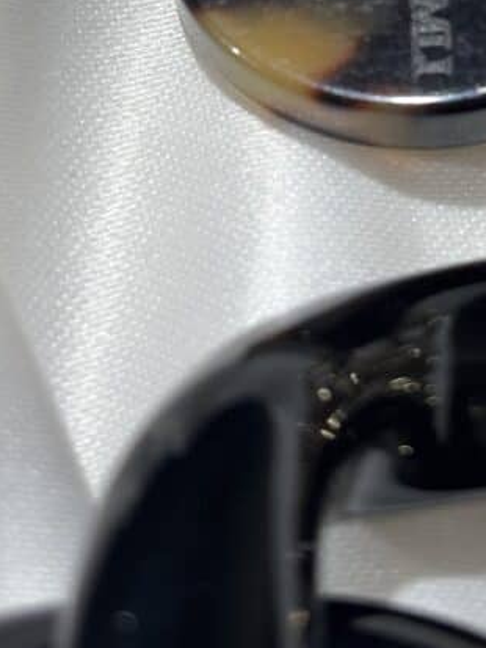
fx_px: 2414
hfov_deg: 11.5
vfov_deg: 15.1
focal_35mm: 129
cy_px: 71
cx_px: 323
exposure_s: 1/100
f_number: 1.6
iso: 25
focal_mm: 5.96
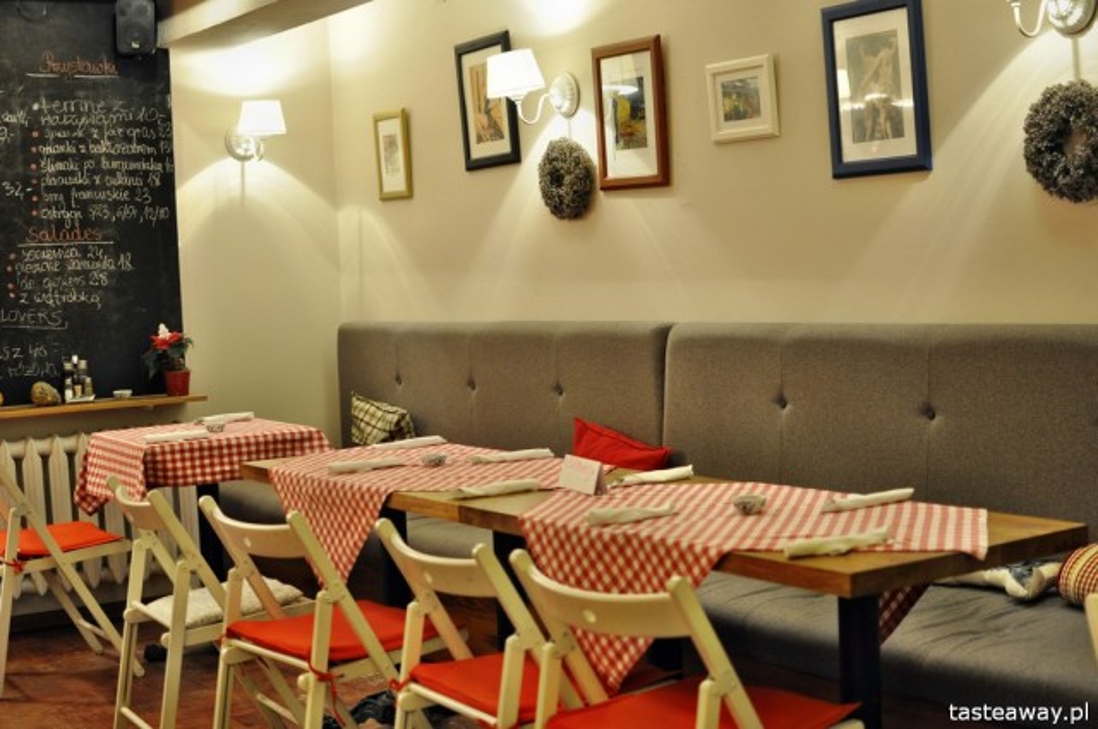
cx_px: 549
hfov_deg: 37.9
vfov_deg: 25.7
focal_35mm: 52
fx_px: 1599
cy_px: 364
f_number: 2.8
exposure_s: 1/30
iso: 800
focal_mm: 35
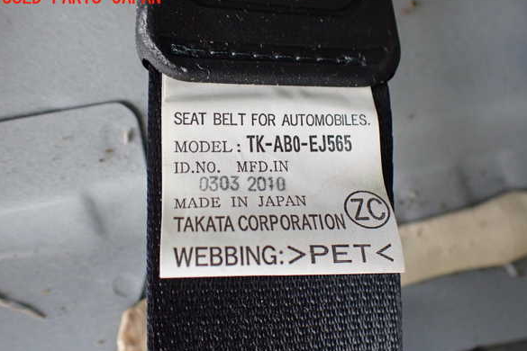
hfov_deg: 58.7
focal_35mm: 32
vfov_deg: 41.1
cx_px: 268
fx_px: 468
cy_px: 189
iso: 500
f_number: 2.3
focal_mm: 5.4
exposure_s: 1/125
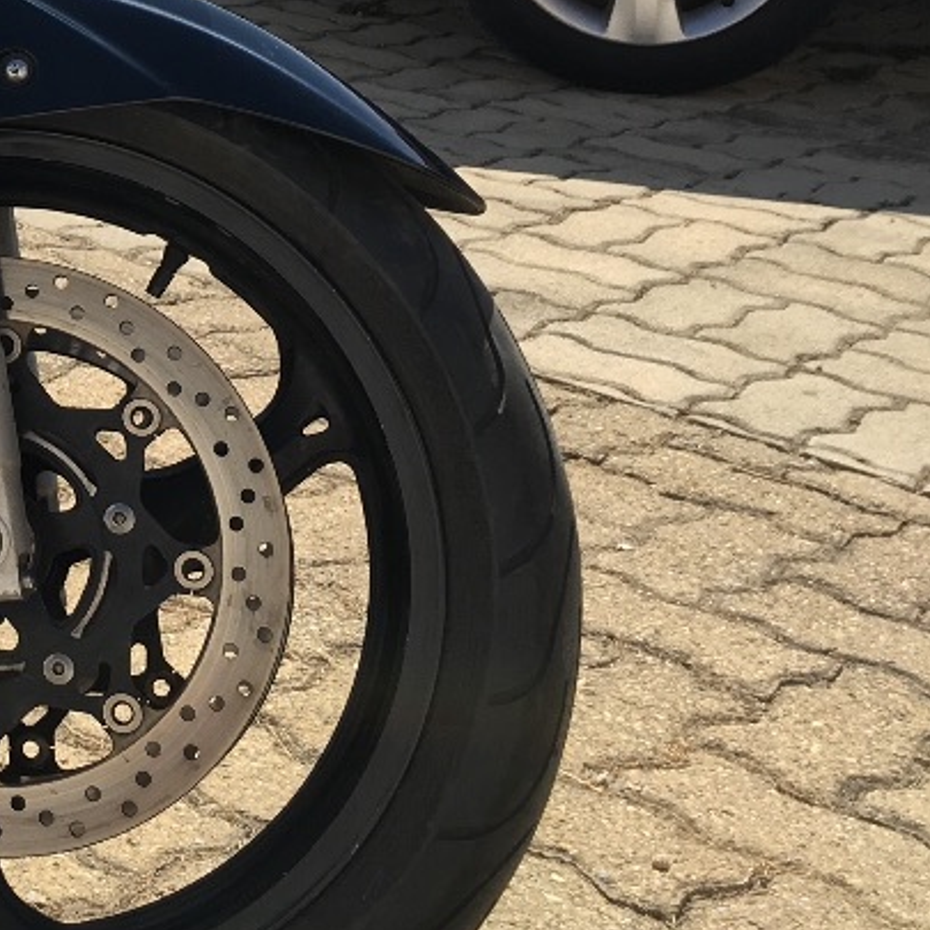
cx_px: -370
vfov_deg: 20.7
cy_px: -11
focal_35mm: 81
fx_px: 2462
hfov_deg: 19.3
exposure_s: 1/1570
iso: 25
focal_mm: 4.15
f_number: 2.2
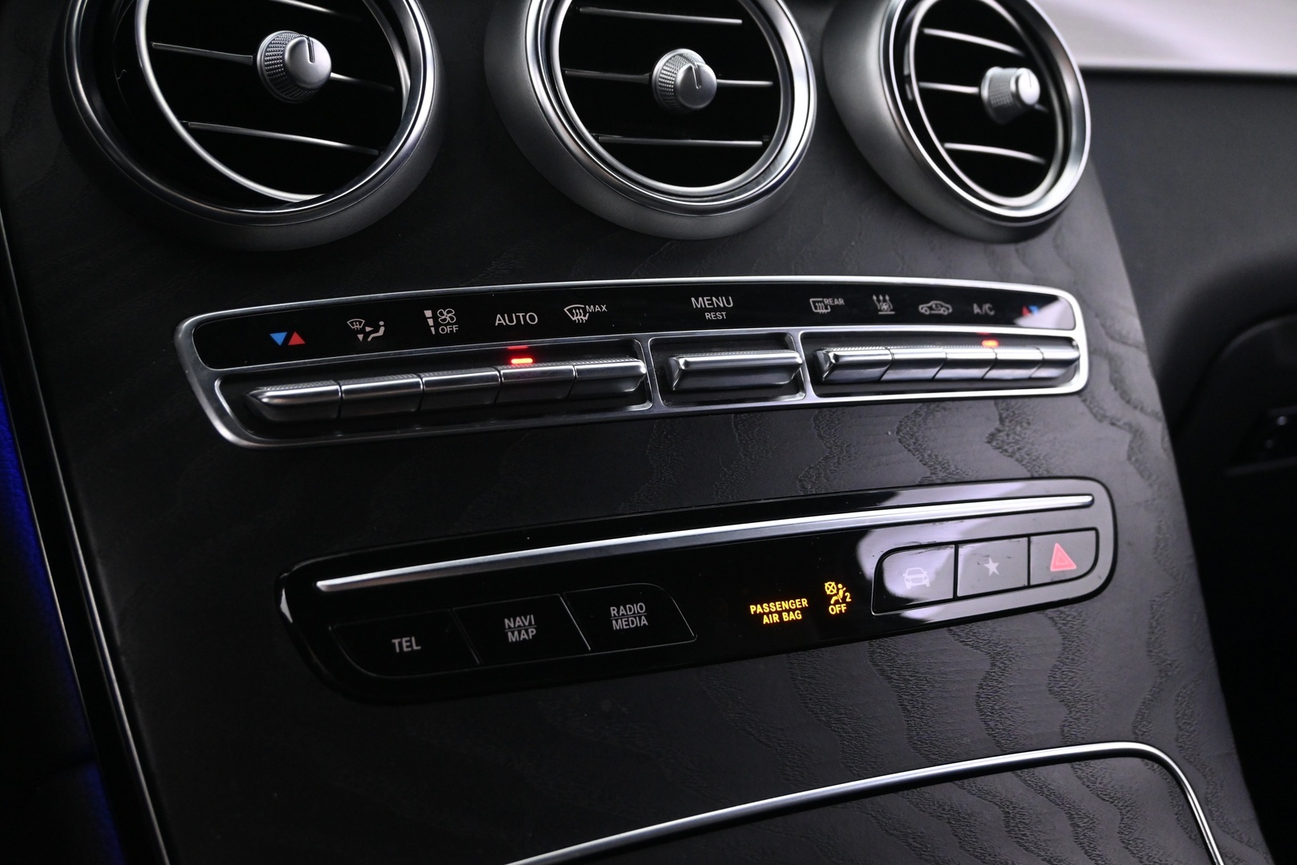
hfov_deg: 55.1
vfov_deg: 38.4
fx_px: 1243
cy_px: 432
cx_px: 648
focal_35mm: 34
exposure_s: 1/25
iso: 2500
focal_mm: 23
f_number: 4.2
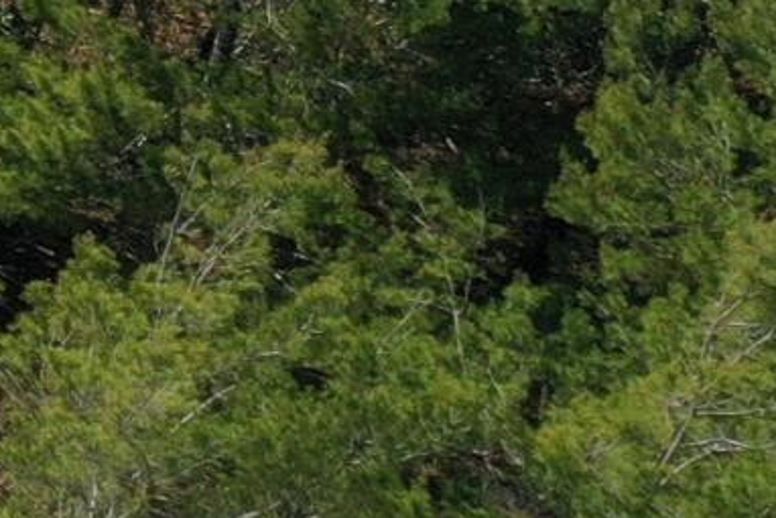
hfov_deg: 7.2
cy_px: -748
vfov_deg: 6.0
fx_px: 4744
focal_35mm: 220
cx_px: -2249
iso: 100
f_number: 6.3
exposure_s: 1/500
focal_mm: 10.26
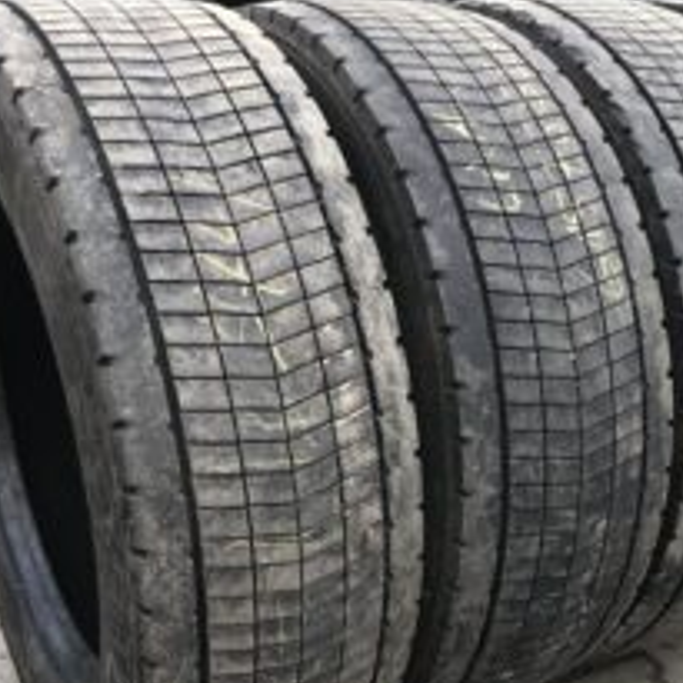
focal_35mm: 52
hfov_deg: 32.5
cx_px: 456
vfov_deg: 32.7
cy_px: 418
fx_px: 1161
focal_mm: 3.99
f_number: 1.8
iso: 50
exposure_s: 1/120
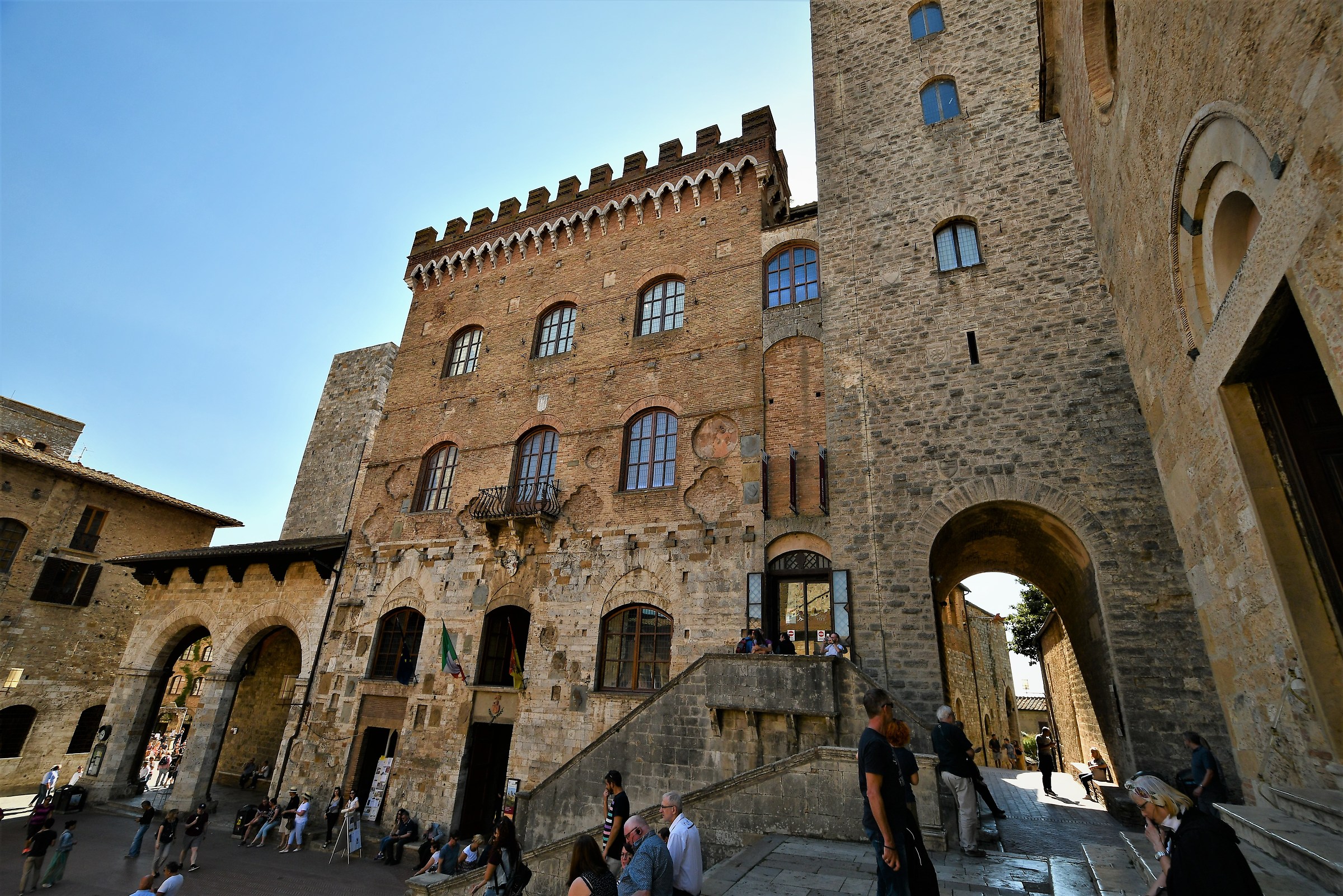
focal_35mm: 15
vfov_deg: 77.3
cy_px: 448
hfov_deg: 100.4
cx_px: 672
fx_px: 560
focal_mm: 10
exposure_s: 1/250
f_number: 5.6
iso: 220
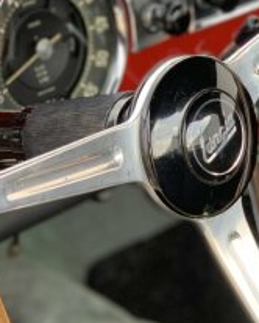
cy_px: 167
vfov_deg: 12.3
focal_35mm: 157
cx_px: 303
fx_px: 1502
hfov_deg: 9.7
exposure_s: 1/122
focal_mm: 6
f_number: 2.4
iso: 50
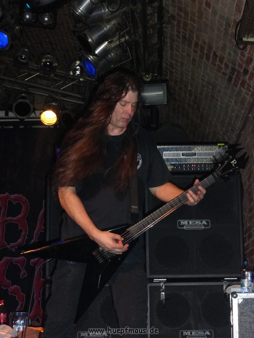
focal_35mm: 70
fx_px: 685
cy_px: 169
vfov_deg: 27.8
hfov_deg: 21.0
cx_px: 127
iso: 1000
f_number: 5
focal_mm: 12.5
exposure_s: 1/60
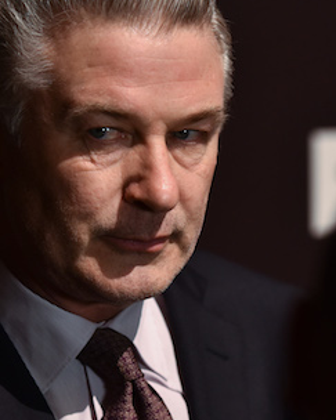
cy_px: 191
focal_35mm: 238
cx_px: 75
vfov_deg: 8.1
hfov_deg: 6.5
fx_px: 2960
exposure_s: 1/250
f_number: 3.2
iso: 1250
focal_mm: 110
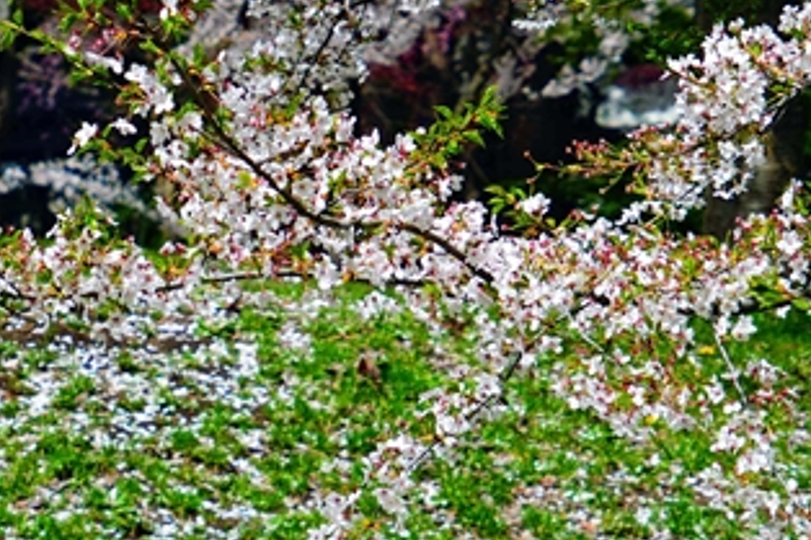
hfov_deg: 5.6
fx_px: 8263
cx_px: 18
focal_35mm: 367
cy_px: 35
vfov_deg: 3.7
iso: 100
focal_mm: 96
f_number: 8
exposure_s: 1/250
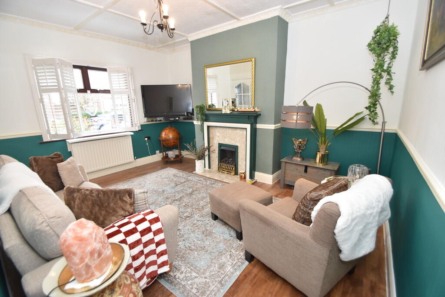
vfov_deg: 77.3
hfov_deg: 100.4
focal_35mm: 15
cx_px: 222
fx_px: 185
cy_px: 148
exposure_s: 1/80
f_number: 4.5
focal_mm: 10
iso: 800
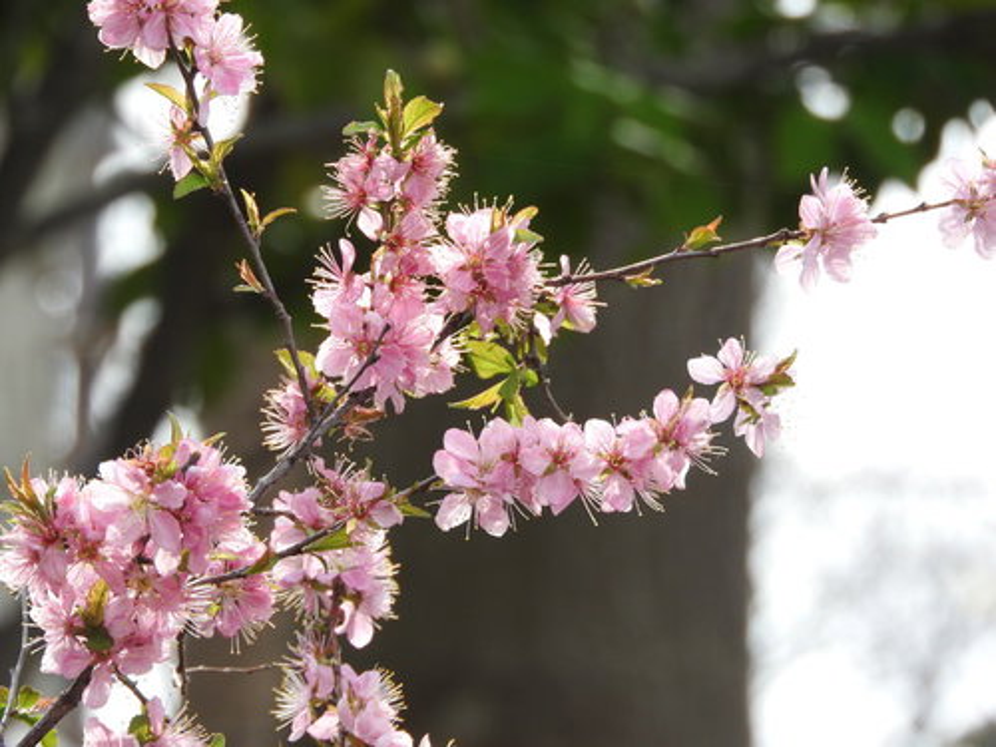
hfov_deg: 5.0
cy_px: 374
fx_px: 11509
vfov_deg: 3.7
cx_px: 498
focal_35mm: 400
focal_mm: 71.7
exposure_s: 1/125
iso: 100
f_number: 5.6
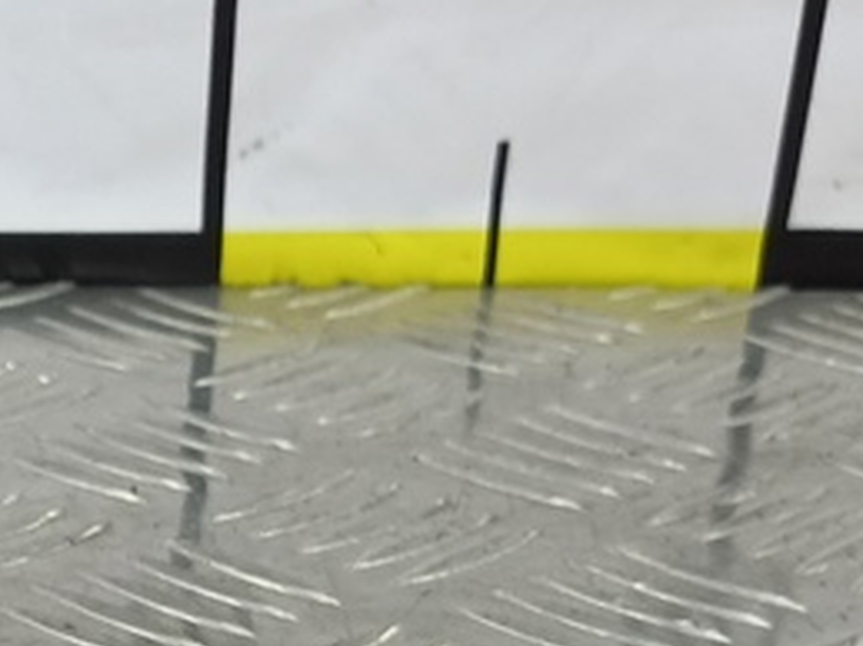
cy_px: 1239
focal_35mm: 91
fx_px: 2268
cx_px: -117
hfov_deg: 20.4
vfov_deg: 14.0
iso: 138
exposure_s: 1/50
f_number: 1.6
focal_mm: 4.11
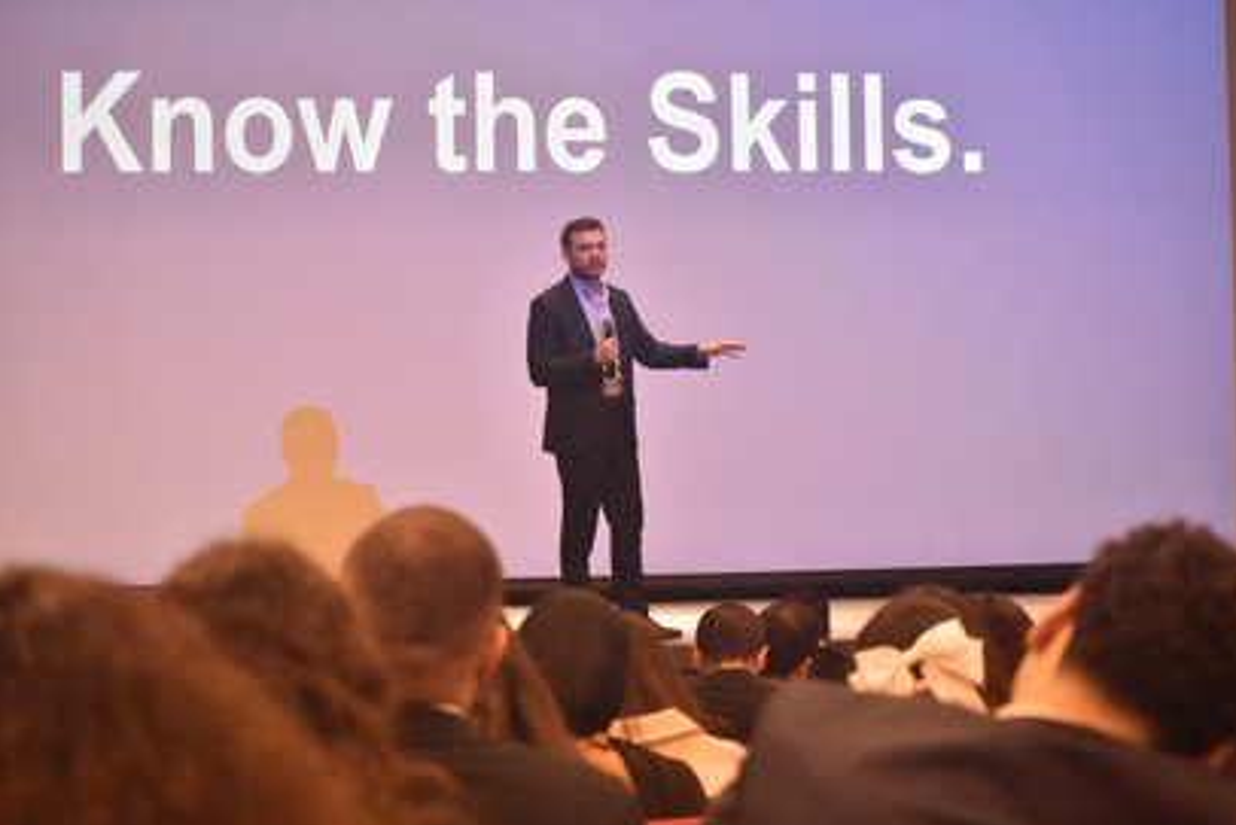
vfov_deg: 12.8
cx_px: 621
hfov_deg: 19.1
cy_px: 417
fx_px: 3675
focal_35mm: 107
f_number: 4.5
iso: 2000
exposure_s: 1/60
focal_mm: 70
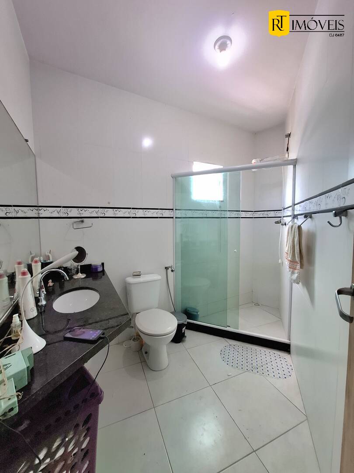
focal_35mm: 13
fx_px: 177
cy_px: 236
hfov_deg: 89.9
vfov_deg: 106.2
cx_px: 177
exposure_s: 1/40
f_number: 2.2
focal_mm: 1.74
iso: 80
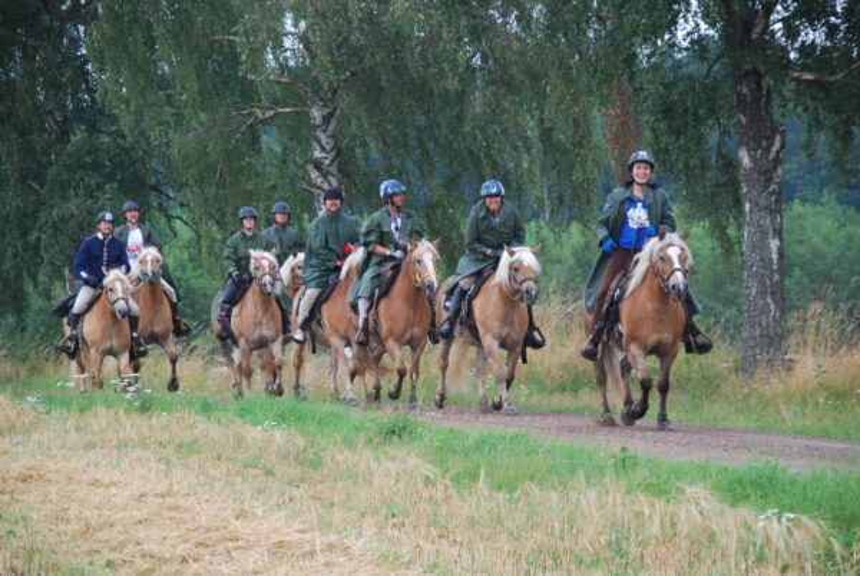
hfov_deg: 10.1
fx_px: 4845
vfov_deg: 6.8
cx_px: 430
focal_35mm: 202
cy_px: 288
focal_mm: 135
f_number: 6
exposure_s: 1/250
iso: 400
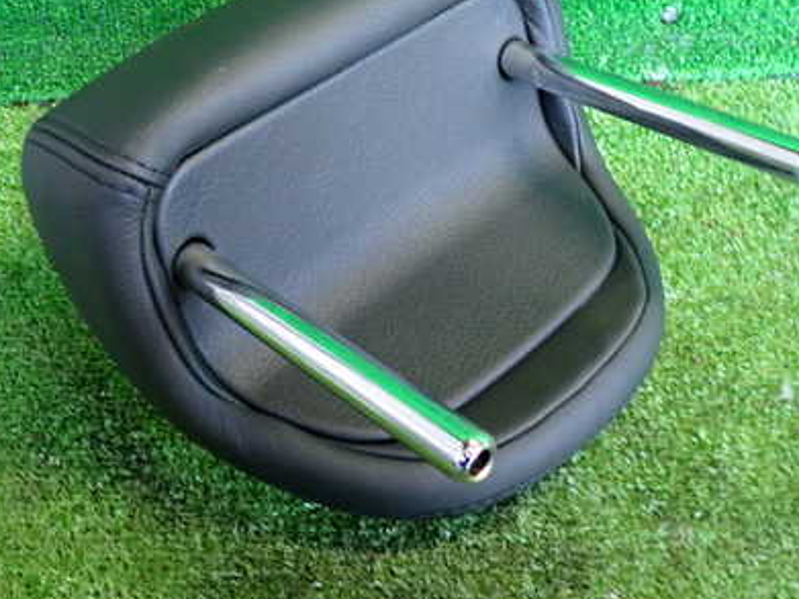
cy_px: 206
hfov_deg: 41.2
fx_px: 1061
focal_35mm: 46
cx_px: 390
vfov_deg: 31.3
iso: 400
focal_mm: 5.4
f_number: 2.3
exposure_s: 1/30
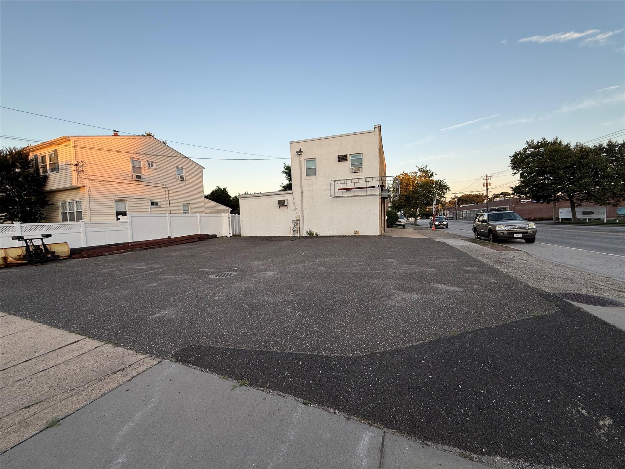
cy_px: 234
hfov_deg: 102.1
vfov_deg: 85.7
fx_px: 253
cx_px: 312
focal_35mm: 14
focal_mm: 2.22
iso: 50
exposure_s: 1/225
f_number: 2.2
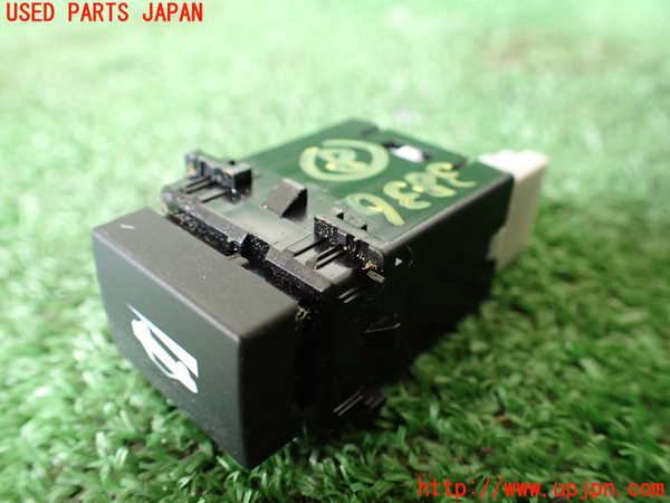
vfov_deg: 46.8
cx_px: 335
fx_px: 581
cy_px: 252
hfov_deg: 60.0
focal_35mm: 30
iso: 800
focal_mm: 5.4
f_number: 2.3
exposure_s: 1/100
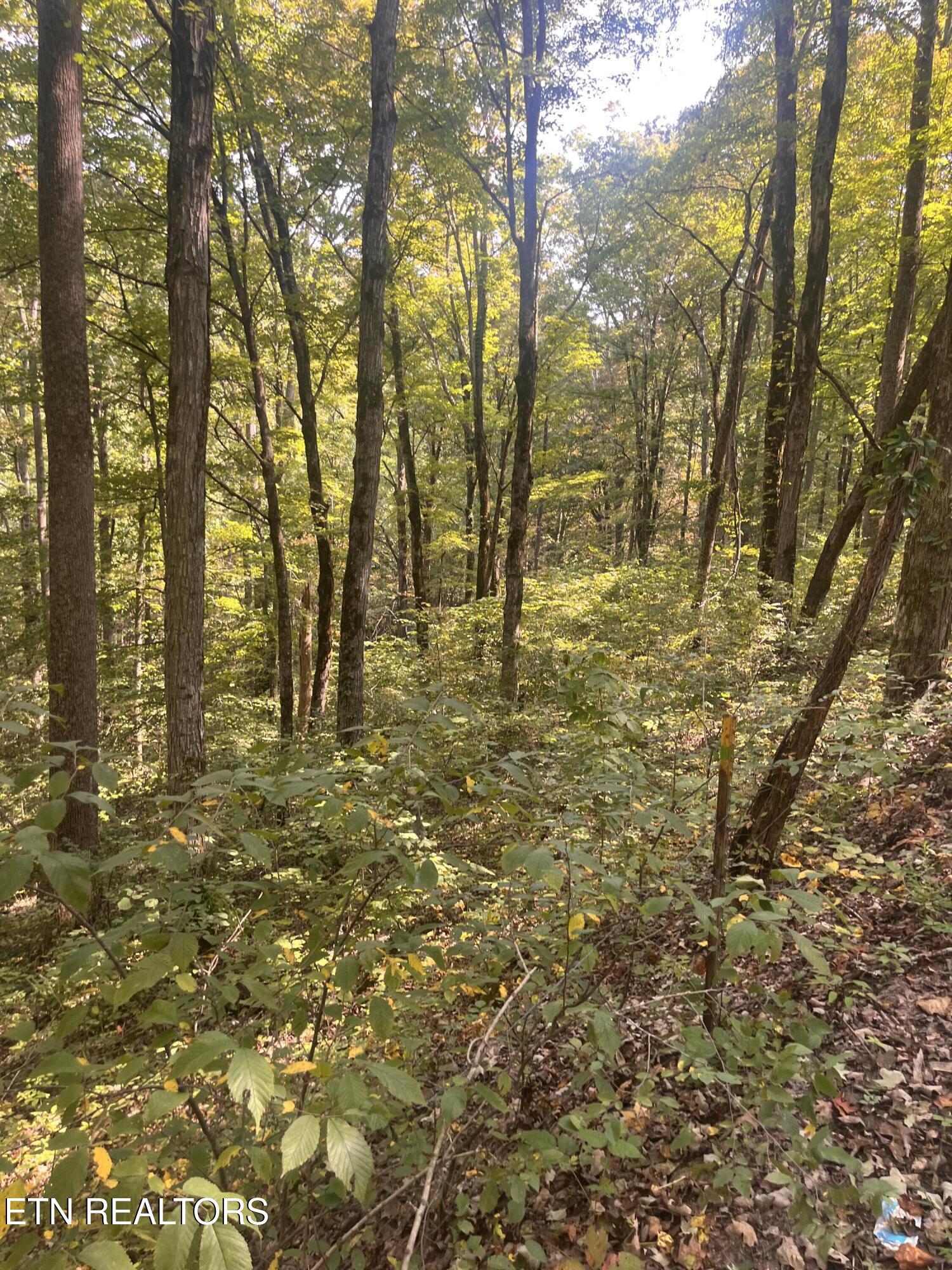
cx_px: 476
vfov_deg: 67.3
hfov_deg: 53.1
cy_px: 635
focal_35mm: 26
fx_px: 953
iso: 40
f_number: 1.6
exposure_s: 1/122
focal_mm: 5.1
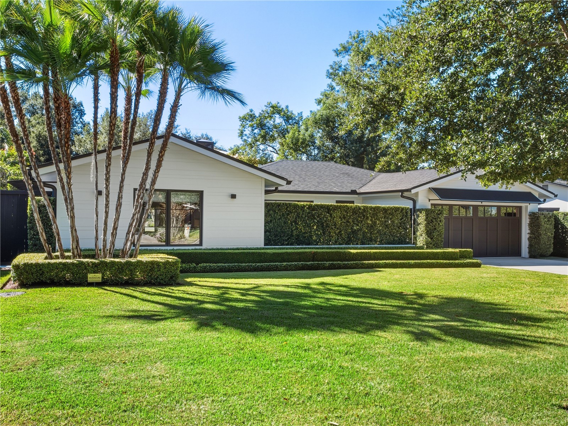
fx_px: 492
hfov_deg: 60.0
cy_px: 213
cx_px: 284
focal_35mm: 30
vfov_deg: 46.8
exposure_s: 1/400
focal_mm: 15
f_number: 7.1
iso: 200
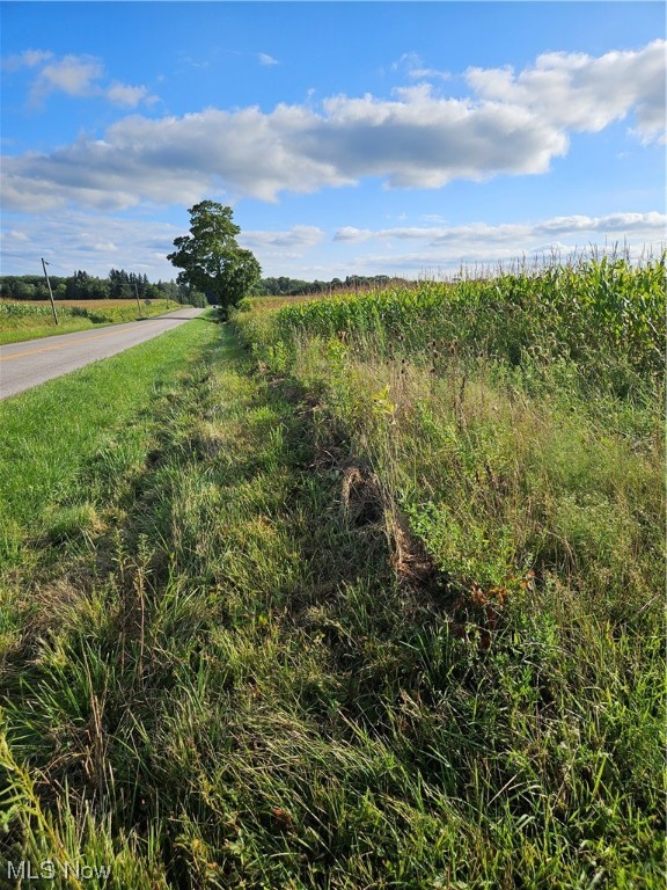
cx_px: 334
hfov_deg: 58.9
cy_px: 445
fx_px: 591
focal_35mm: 23
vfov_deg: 73.9
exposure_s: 1/2082
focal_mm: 5.4
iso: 25
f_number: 1.8
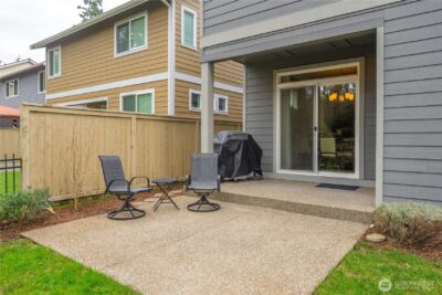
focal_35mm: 24
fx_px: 295
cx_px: 221
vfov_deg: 53.2
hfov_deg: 73.7
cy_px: 148
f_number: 7.1
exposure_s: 1/40
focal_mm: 24
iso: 80
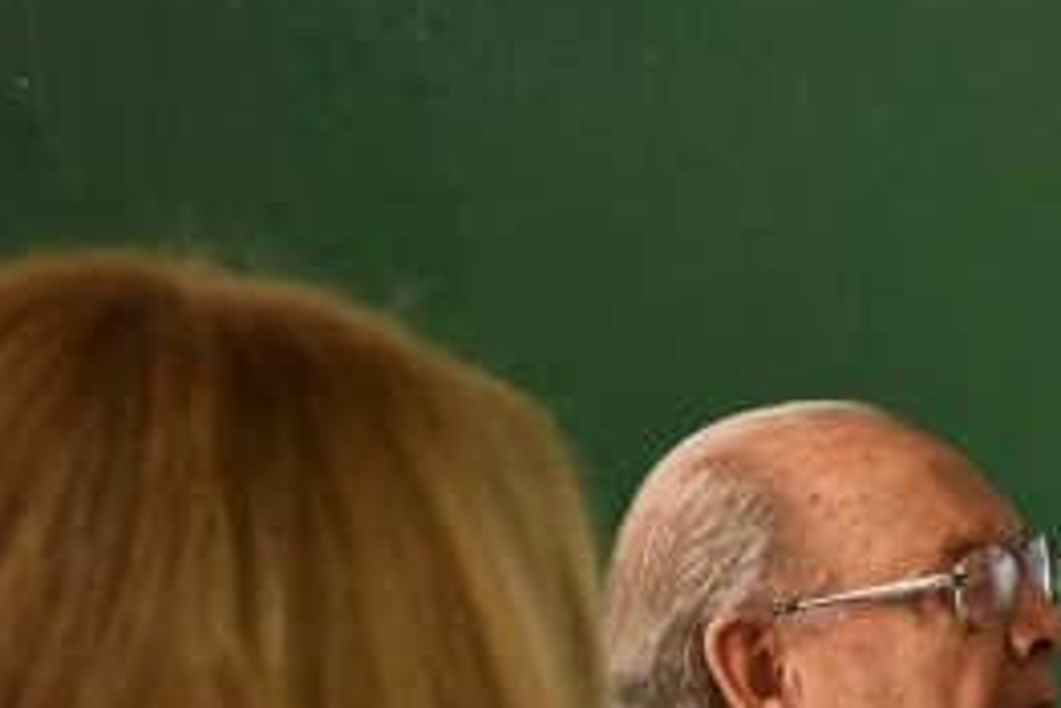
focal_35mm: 264
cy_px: 1293
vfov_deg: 5.1
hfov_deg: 7.6
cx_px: 1875
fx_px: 7783
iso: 800
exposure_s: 1/100
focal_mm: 45
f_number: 5
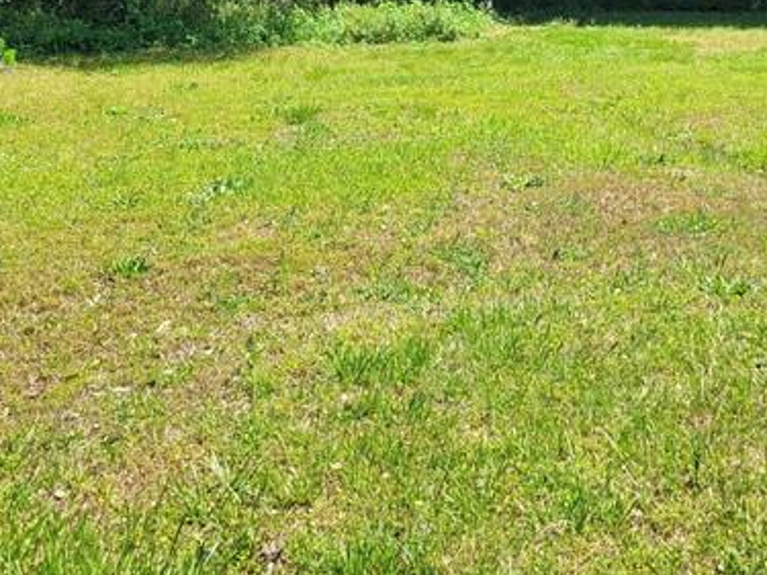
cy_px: -57
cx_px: 575
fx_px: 1573
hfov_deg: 27.0
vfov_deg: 19.8
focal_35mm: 71
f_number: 1.8
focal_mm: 5.4
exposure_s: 1/1120
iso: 40
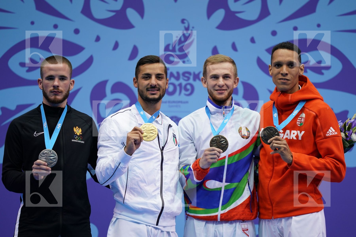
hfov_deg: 5.2
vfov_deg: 3.4
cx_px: 178
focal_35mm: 400
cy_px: 118
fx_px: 3955
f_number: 2.8
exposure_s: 1/500
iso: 500
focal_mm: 400
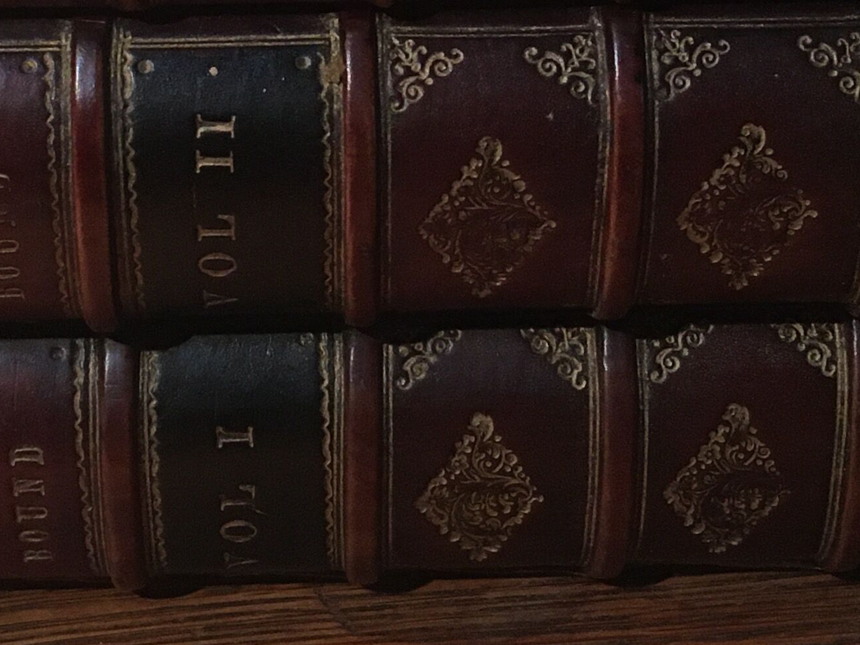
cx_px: 319
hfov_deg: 22.0
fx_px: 2211
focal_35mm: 89
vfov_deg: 16.0
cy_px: -100
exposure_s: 1/33
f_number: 2.2
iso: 200
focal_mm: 4.15
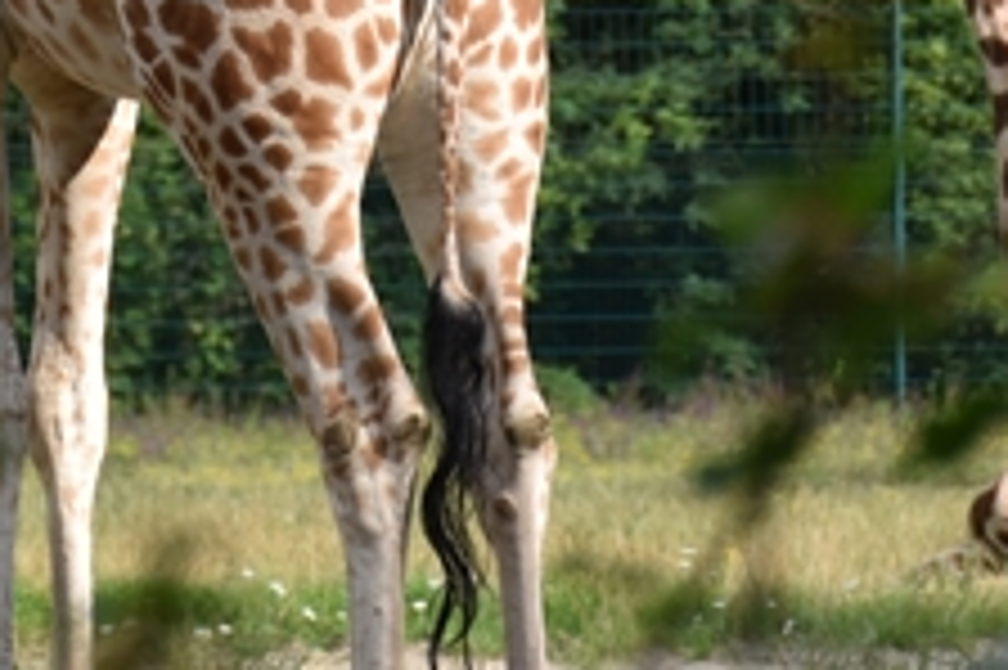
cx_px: 194
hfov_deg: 3.2
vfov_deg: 2.1
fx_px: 18222
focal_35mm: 651
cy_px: -672
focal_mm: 95
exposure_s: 1/500
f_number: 5.6
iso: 200
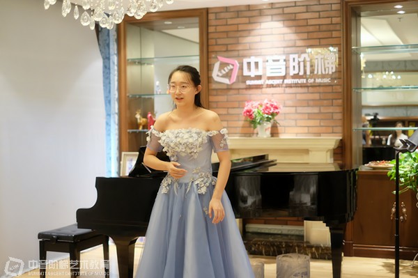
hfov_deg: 37.5
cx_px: 209
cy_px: 139
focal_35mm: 53
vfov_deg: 25.5
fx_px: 615
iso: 1000
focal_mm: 35
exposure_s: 1/75
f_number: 1.4
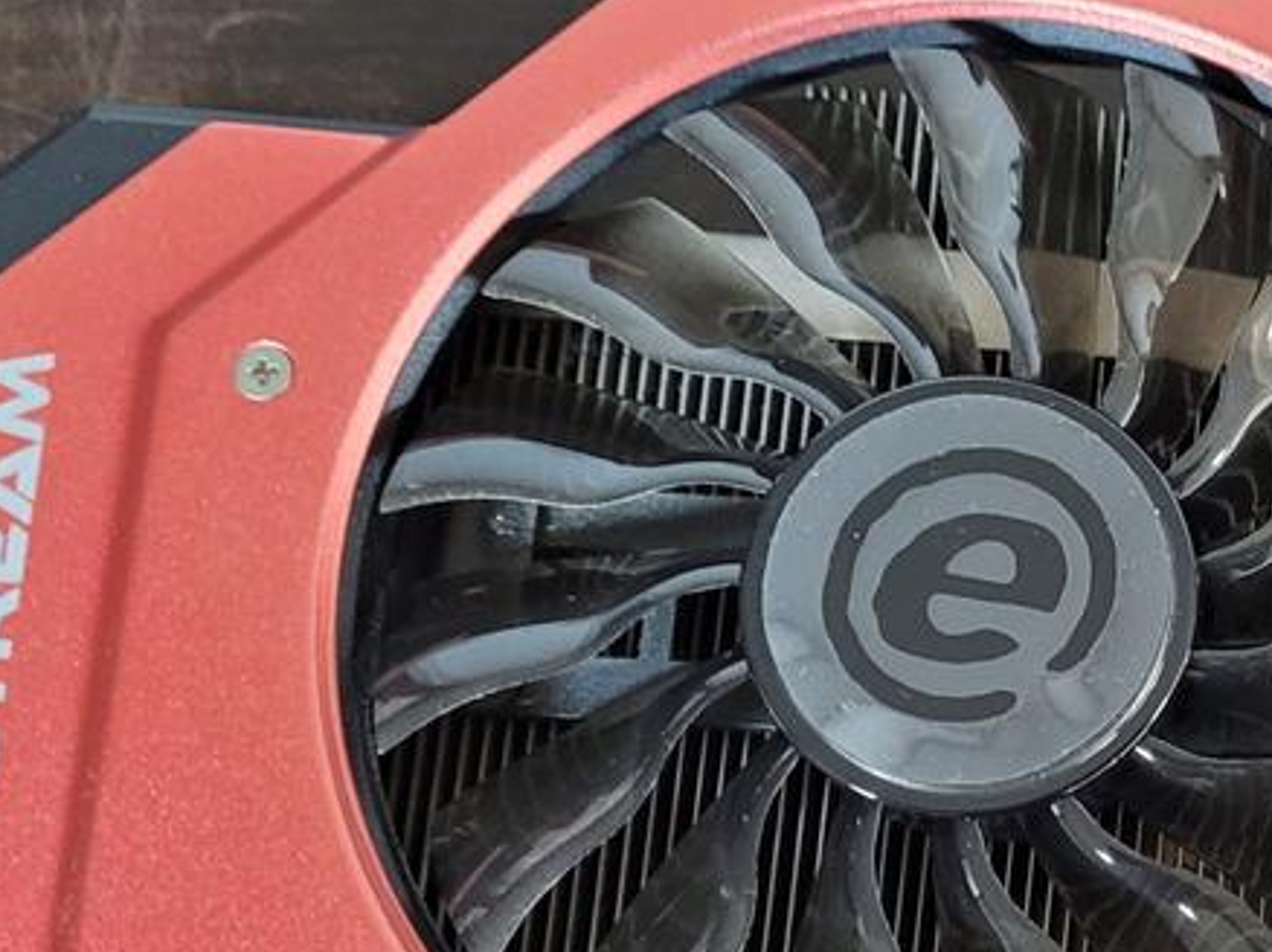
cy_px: 639
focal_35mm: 76
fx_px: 2791
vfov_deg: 19.3
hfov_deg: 23.5
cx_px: 1519
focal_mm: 5.4
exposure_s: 1/29.1
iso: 640
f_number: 1.8
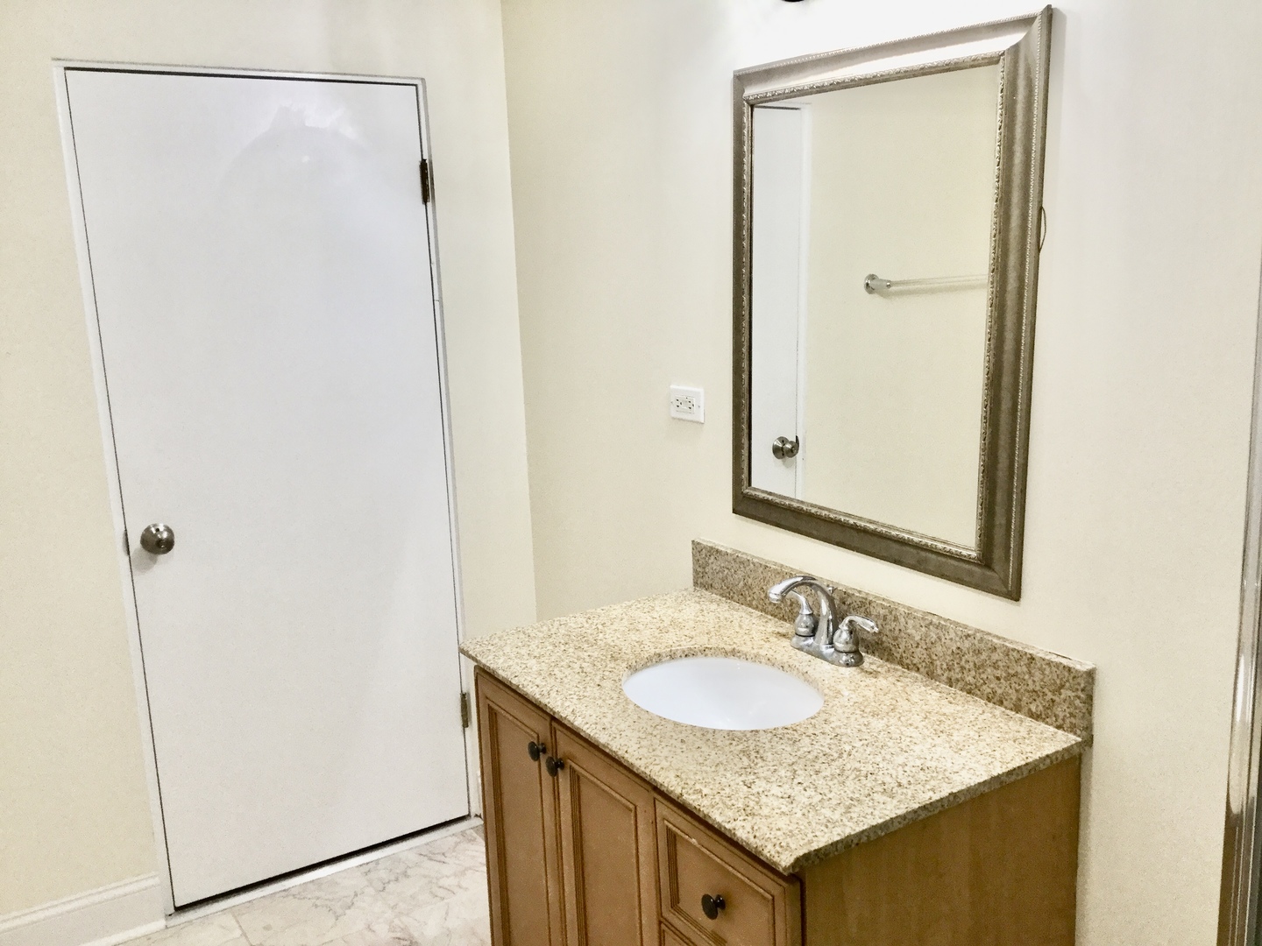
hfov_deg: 58.4
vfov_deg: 45.4
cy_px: 473
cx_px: 631
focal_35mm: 31
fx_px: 1130
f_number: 2.4
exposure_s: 1/30
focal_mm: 3.3
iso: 64
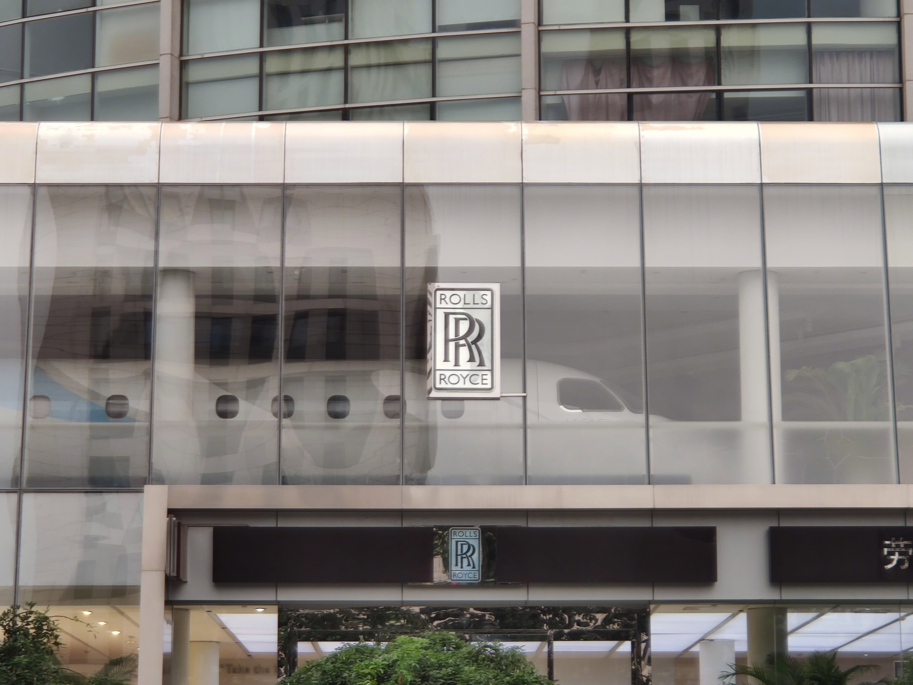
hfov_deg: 19.3
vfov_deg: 14.5
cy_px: 342
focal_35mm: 102
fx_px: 2690
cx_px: 456
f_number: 2.2
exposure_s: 1/50
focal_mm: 6.22
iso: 159
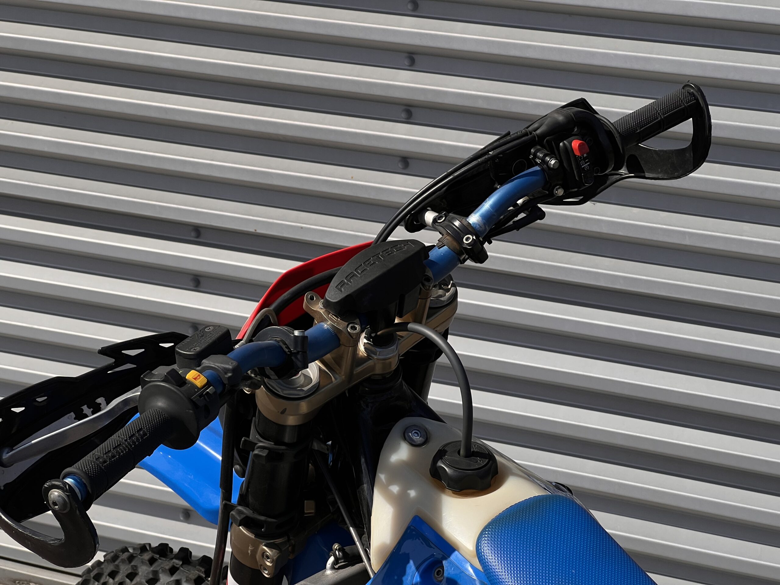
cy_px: 292
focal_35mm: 77
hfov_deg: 25.3
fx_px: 1735
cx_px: 390
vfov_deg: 19.1
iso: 32
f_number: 2.8
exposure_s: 1/1429
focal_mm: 9
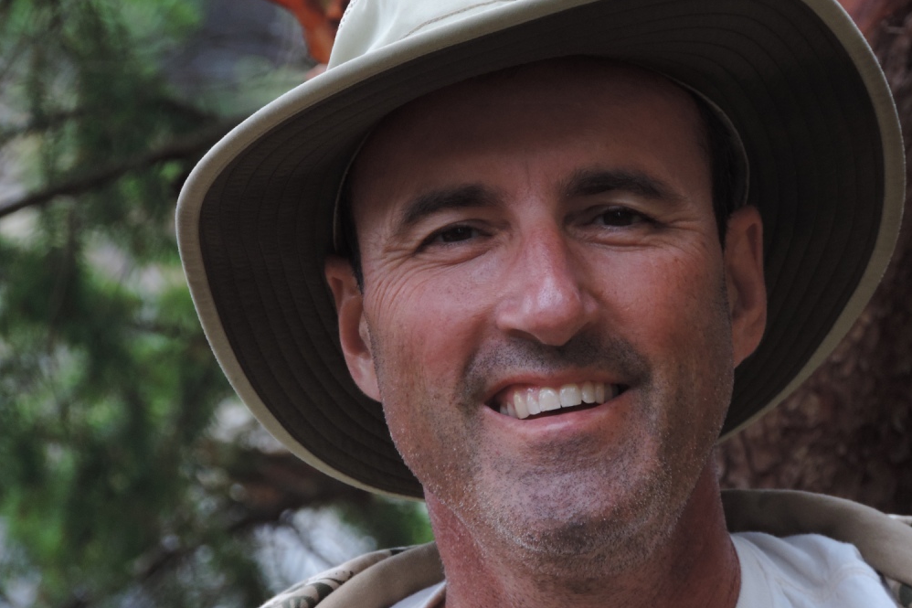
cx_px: 456
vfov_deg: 2.8
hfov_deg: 4.2
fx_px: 12410
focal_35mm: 490
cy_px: 293
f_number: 4.9
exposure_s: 1/250
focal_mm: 83.8
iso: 400
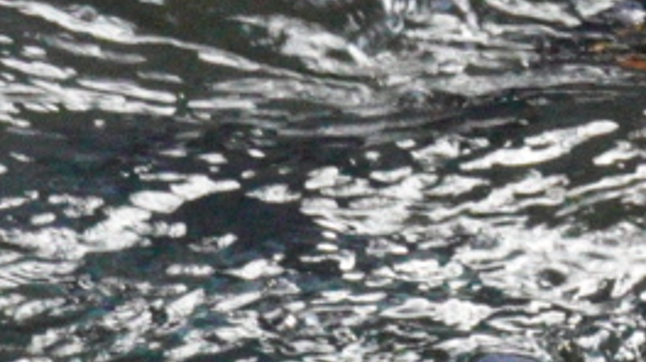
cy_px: 722
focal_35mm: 867
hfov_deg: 2.5
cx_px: 1603
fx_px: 14839
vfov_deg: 1.4
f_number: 16
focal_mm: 90
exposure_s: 1/160
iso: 8000
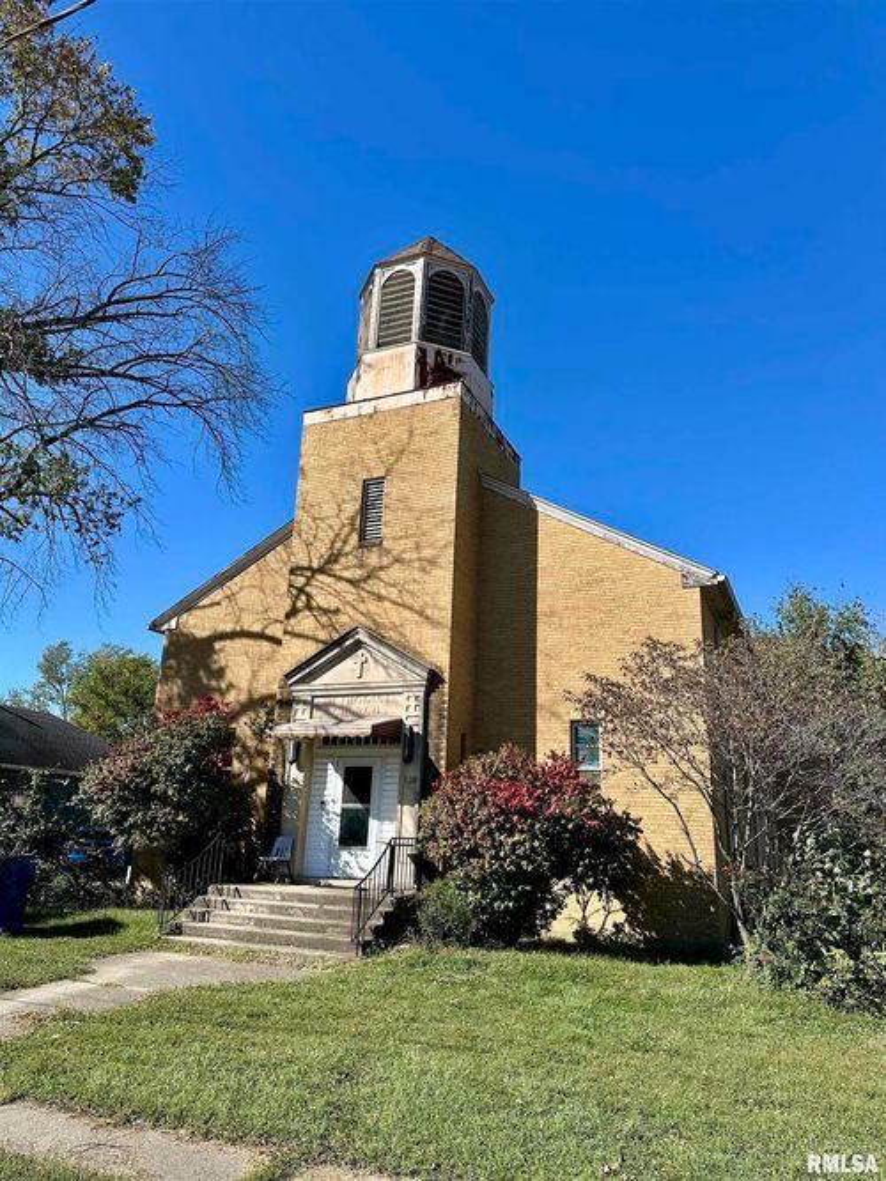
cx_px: 443
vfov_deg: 71.6
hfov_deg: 56.8
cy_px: 590
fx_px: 819
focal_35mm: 24
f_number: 1.78
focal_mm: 6.86
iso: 80
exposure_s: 1/3356
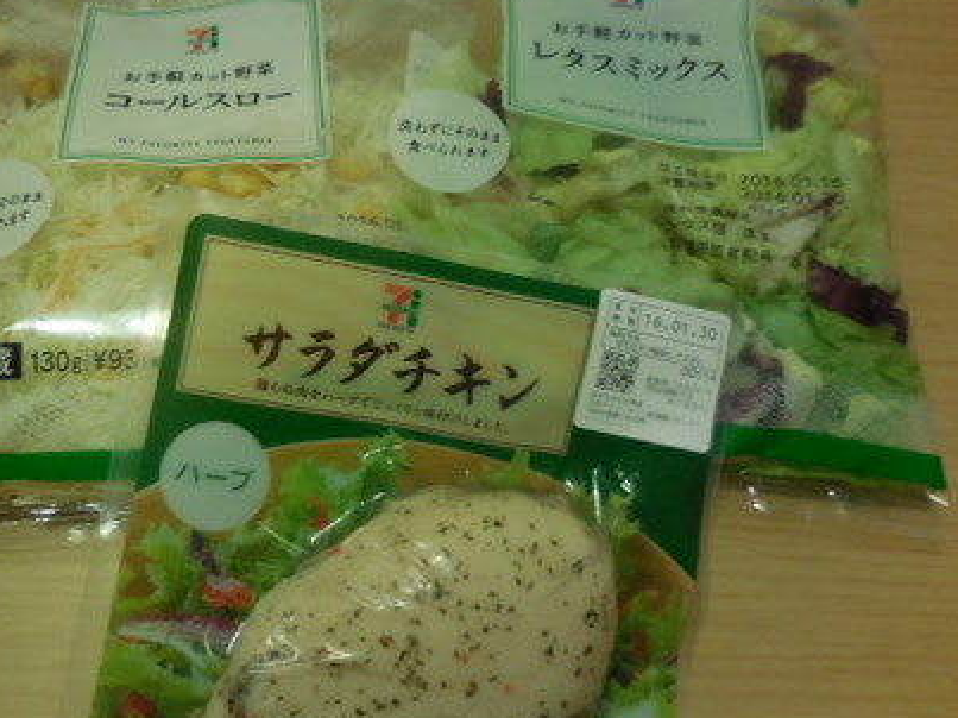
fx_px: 858
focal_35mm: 31
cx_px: 380
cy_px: 315
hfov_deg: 57.9
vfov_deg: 45.3
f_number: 3.3
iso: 400
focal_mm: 4.5
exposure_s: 1/13
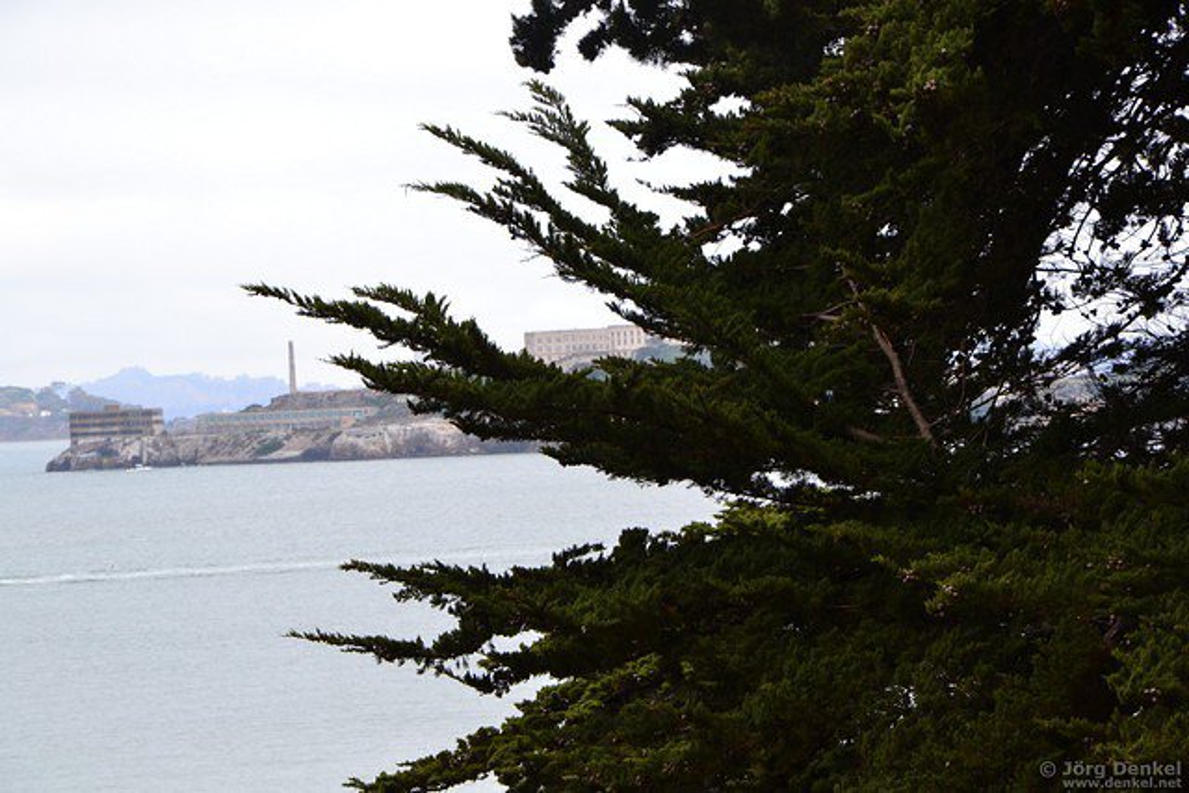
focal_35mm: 158
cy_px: 396
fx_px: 5203
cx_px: 594
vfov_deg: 8.7
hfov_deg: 13.0
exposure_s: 1/320
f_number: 10
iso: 400
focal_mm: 105
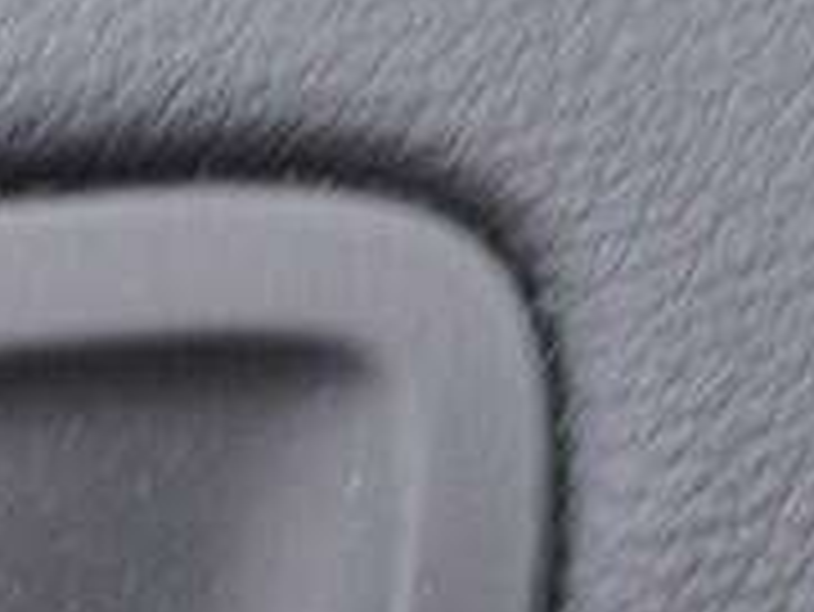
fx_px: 6471
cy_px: 990
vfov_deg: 5.4
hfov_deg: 6.6
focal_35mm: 275
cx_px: -1462
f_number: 2.8
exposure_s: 1/40
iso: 125
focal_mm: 24
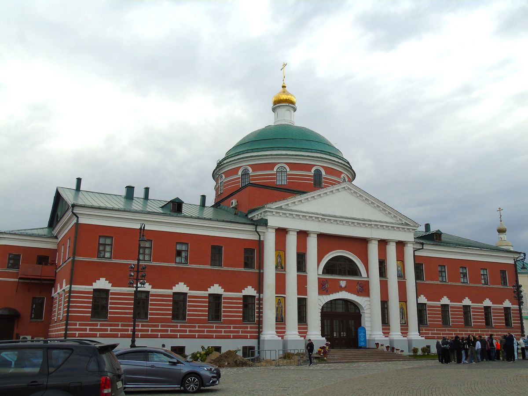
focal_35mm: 34
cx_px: 264
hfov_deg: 54.0
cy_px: 198
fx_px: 519
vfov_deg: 41.8
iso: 80
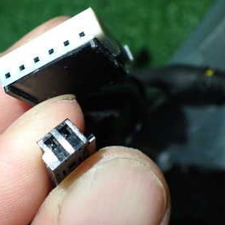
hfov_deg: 28.9
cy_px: 108
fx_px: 434
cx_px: 81
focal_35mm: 59
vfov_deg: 29.1
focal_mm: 5.4
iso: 400
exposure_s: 1/125
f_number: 2.3
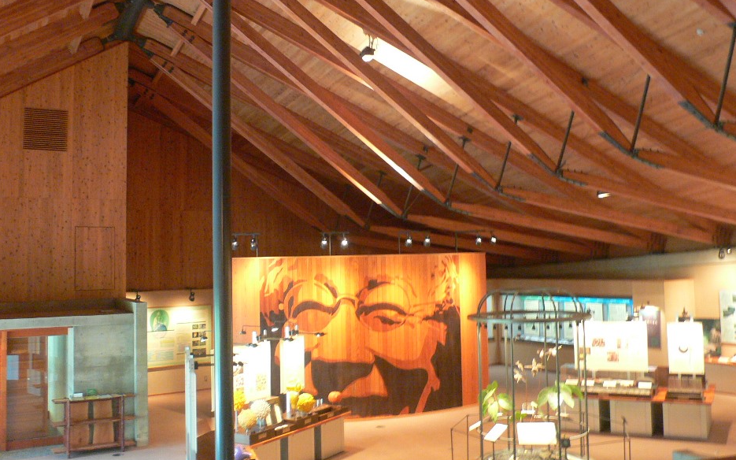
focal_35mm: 37
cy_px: 185
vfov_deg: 34.3
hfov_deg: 52.8
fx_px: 742
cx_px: 362
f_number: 2.8
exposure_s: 1/6
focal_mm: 6.3
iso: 200
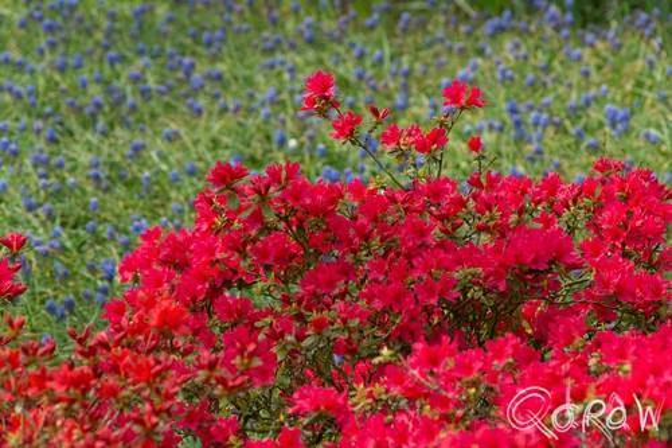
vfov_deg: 4.6
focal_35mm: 300
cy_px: 224
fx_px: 5598
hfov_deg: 6.9
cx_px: 336
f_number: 10
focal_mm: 200
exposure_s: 1/800
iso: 800
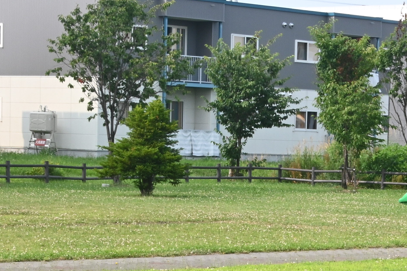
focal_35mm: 155
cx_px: 362
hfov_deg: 13.1
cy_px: 353
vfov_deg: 8.7
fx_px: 1758
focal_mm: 35
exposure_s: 1/100
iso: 400
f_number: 20
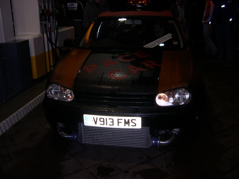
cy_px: 90
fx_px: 262
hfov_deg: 49.0
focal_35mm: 38
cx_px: 120
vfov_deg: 37.7
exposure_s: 1/60
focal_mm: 8
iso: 100
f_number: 2.8
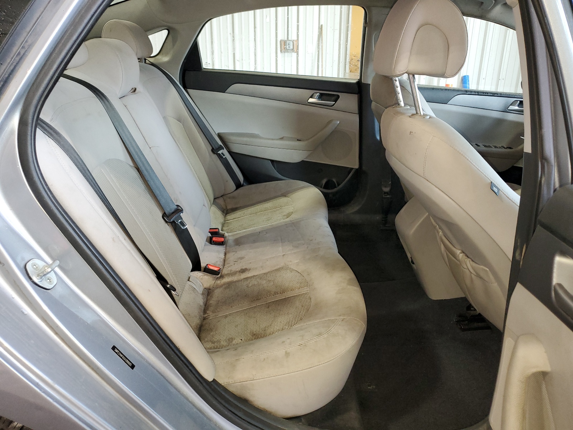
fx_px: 430
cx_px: 286
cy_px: 215
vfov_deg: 53.1
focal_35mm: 26
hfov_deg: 67.3
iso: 123
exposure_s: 1/60.2
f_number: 1.5
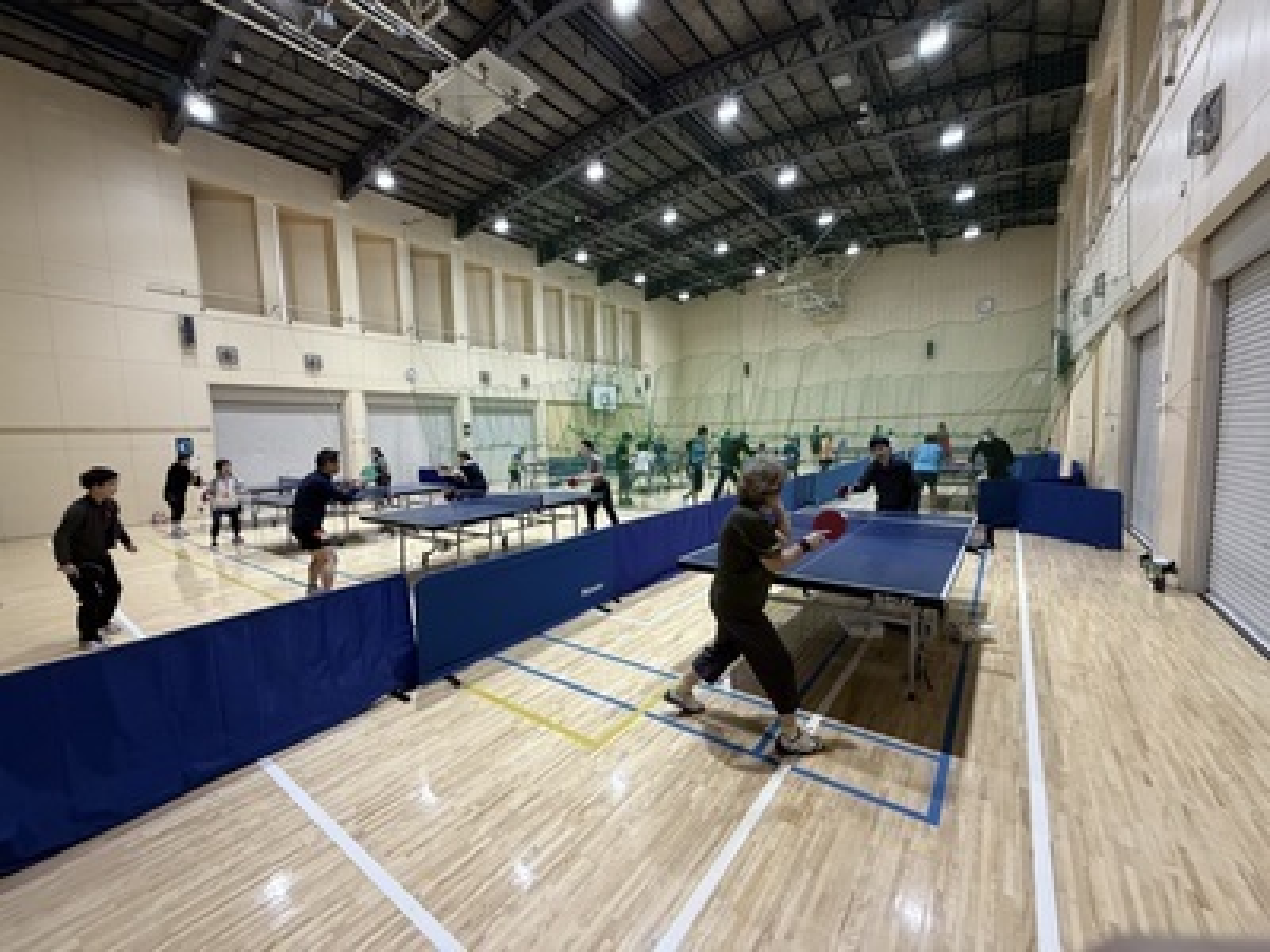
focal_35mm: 14
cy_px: 476
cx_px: 635
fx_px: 514
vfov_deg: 85.7
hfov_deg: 102.1
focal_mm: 2.22
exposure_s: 1/116
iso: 320
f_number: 2.2
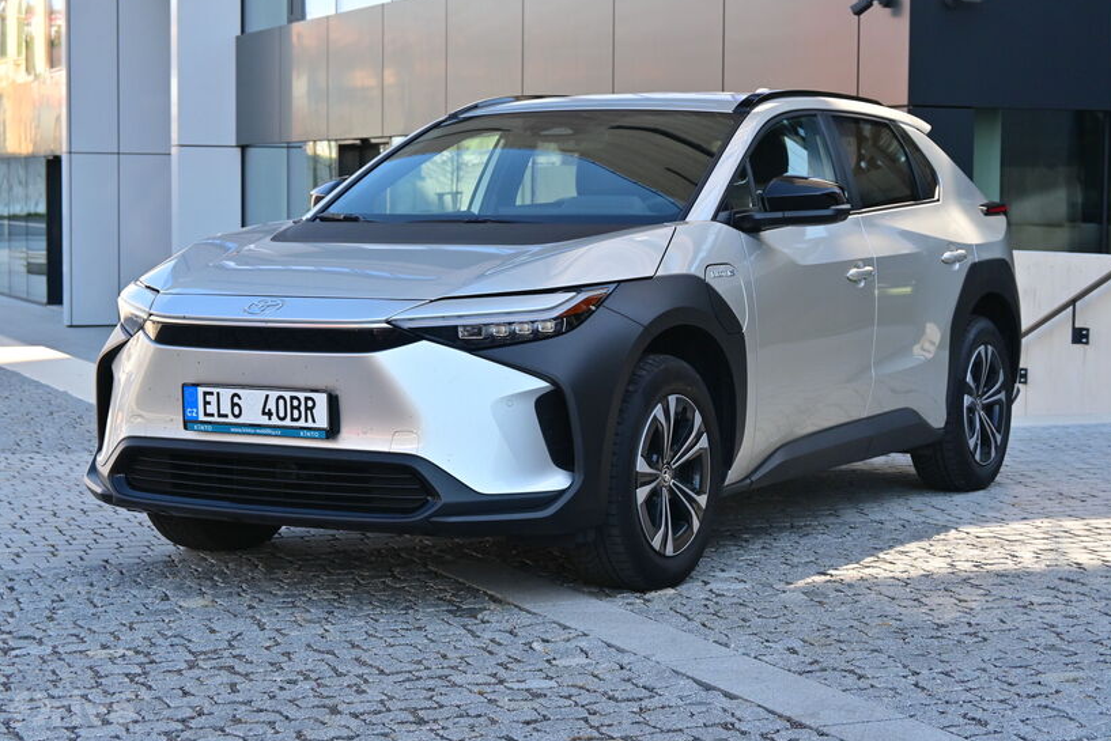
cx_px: 562
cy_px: 367
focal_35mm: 76
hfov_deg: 26.6
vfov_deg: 18.0
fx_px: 2346
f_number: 6.3
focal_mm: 50
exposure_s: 1/500
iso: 400
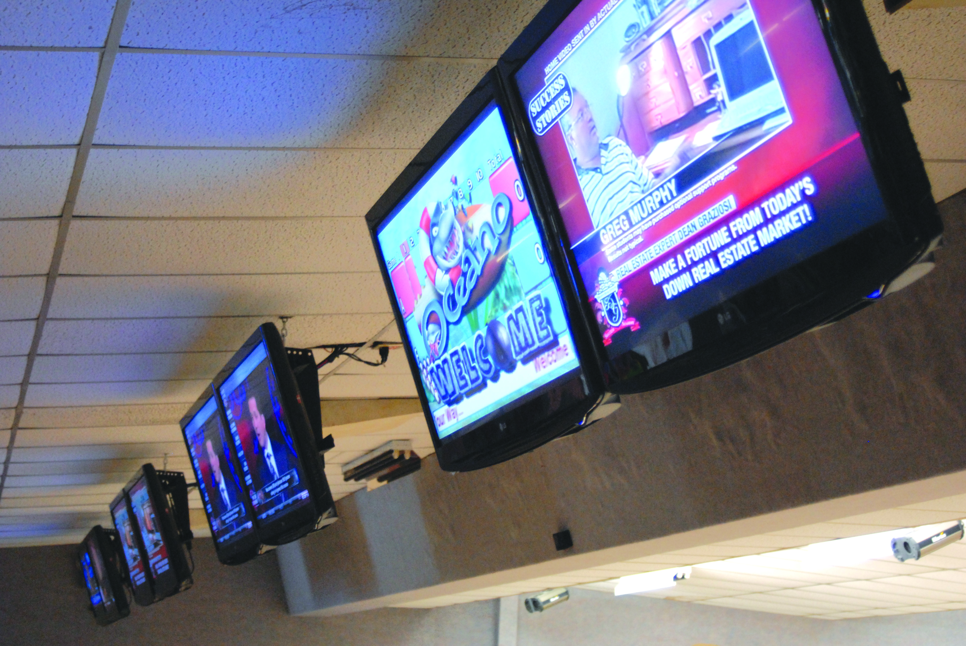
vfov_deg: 22.7
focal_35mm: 60
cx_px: 483
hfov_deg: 33.4
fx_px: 1612
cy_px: 323
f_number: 4.2
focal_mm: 40
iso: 1000
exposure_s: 1/30
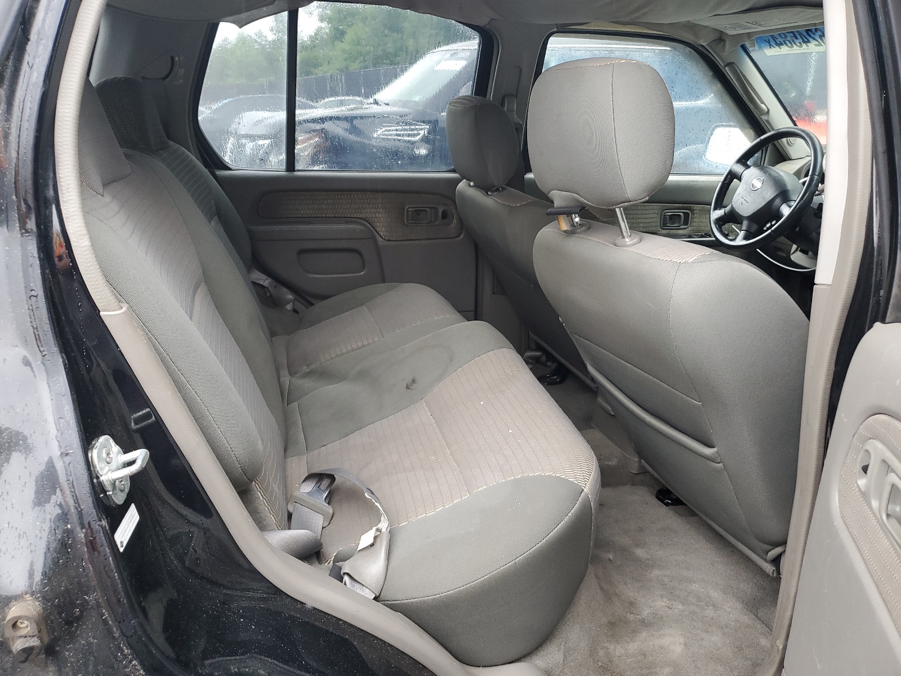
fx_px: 677
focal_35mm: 26
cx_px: 450
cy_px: 338
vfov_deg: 53.1
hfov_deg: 67.3
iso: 87
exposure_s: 1/120
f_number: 1.5
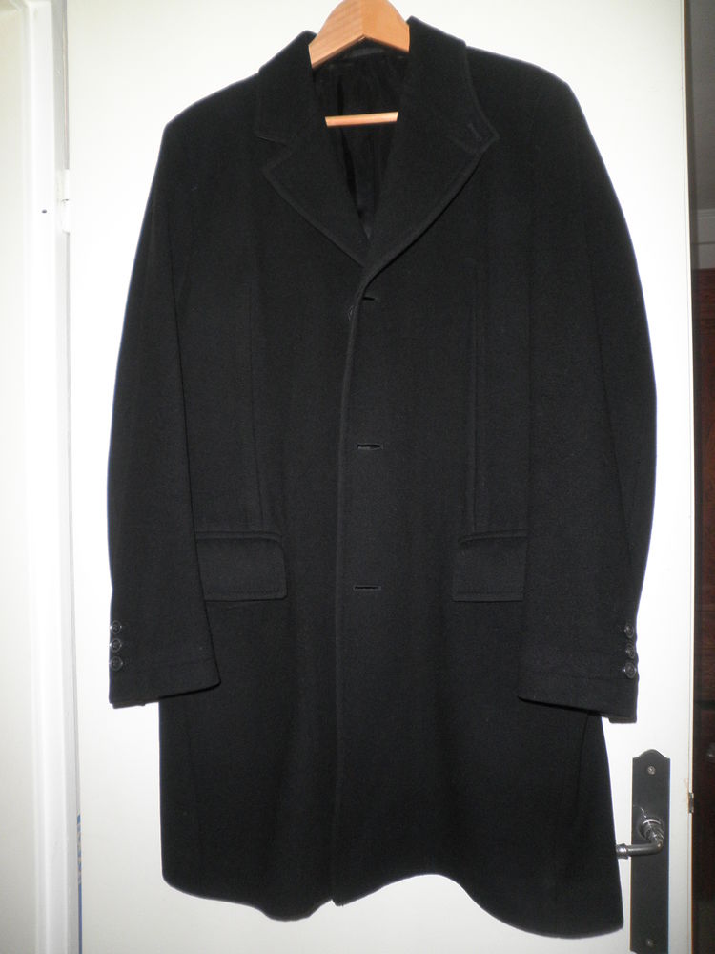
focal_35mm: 26
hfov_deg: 53.1
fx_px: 716
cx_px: 358
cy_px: 477
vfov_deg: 67.3
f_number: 2.6
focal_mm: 4.7
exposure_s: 1/30
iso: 160
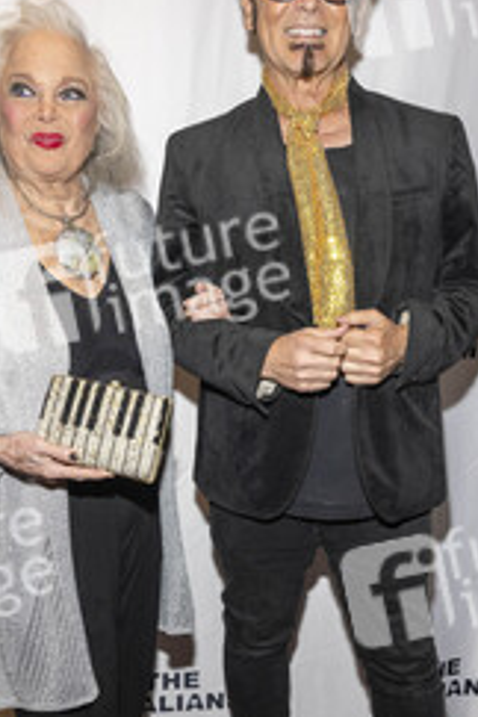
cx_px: 224
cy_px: 431
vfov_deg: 42.5
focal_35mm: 46
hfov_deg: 29.2
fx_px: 916
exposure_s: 1/200
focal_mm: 28
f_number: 5.6
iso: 800
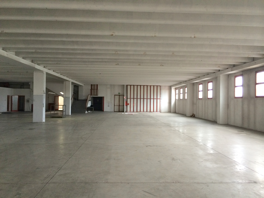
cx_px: 132
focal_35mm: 30
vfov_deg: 46.8
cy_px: 99
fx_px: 229
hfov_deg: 60.0
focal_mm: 4.12
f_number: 2.2
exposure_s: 1/30
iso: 125
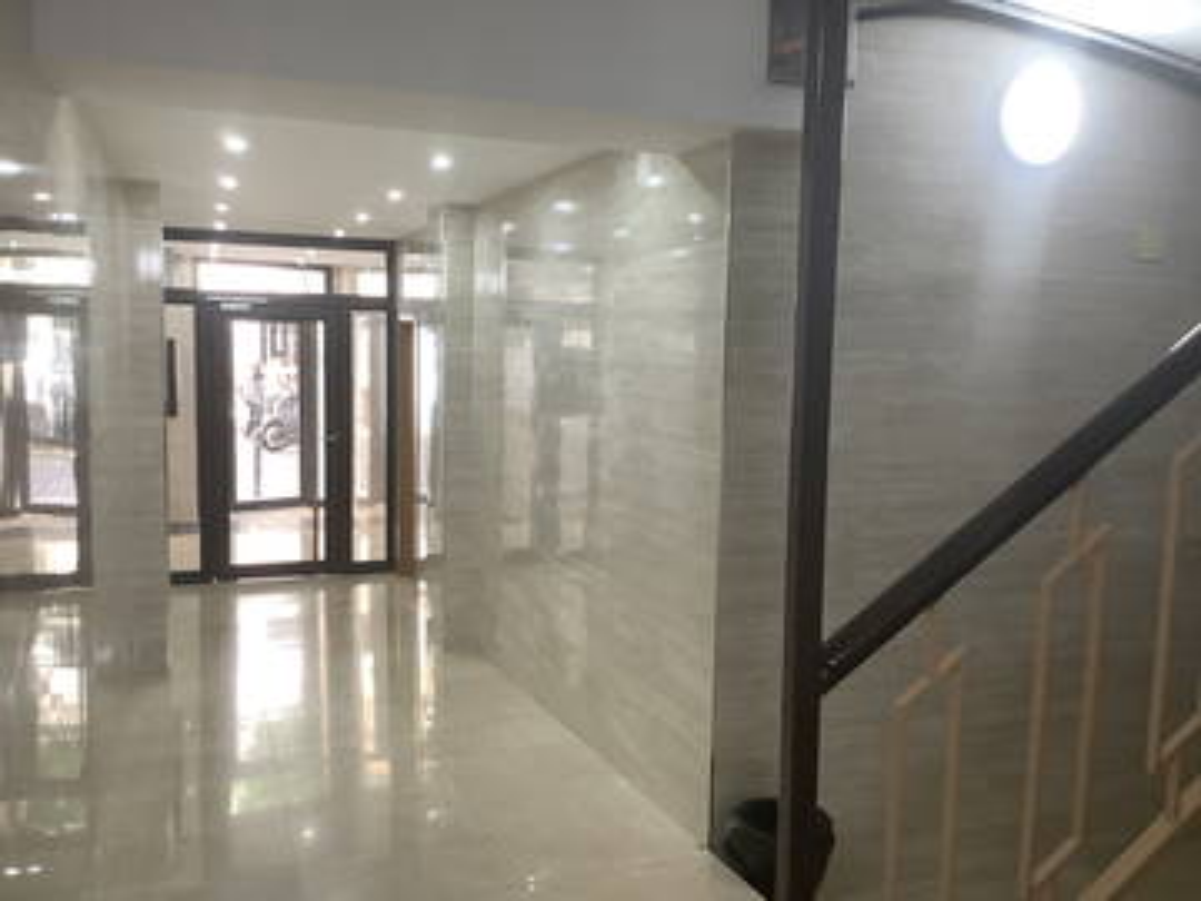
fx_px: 1076
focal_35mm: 31
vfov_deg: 45.4
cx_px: 600
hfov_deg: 58.4
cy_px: 450
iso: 100
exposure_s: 1/50
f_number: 2.4
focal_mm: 3.3
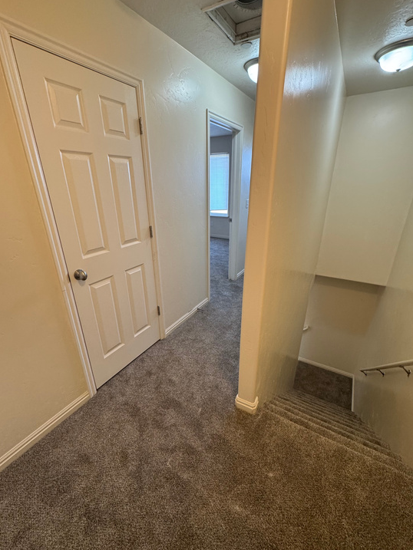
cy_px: 275
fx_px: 239
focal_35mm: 15
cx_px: 208
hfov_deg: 81.8
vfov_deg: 98.2
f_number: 2.2
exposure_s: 1/120
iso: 250
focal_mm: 2.22
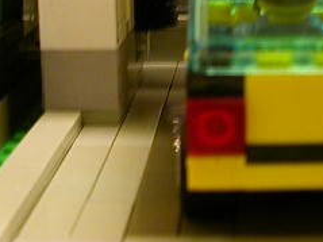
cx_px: 257
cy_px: -15
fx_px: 923
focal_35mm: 99
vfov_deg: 14.6
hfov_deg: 19.6
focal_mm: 5.6
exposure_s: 1/9.7
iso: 100
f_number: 2.7
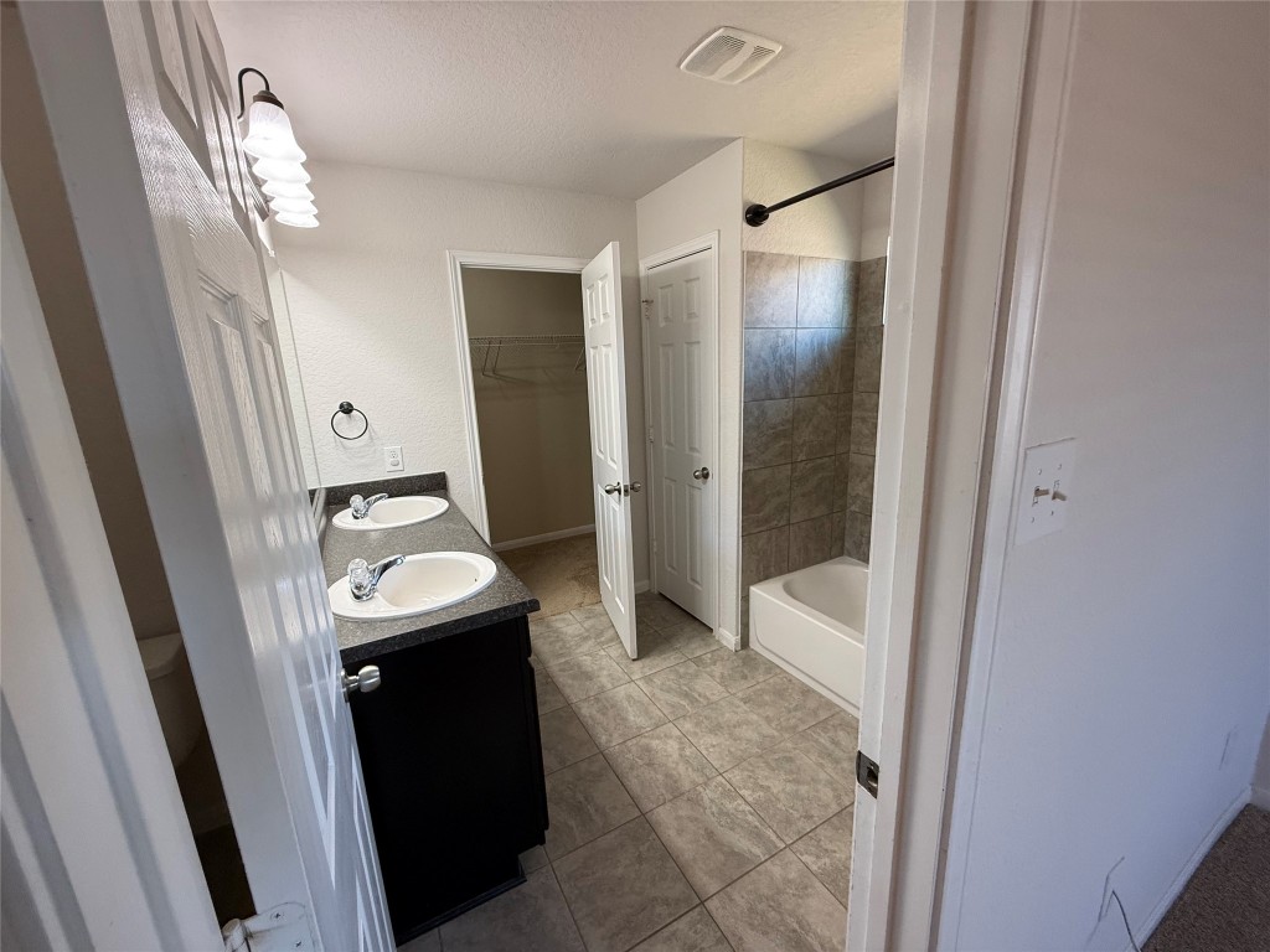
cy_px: 476
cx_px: 635
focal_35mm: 14
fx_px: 514
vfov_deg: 85.7
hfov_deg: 102.1
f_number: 2.2
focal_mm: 2.22
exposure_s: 1/120
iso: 200
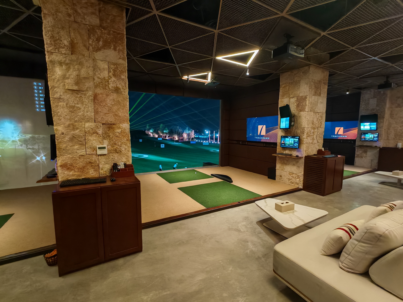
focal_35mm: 16
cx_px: 202
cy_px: 151
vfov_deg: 78.1
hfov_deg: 94.5
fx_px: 186
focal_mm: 1.96
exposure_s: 1/40
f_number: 2.2
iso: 1250
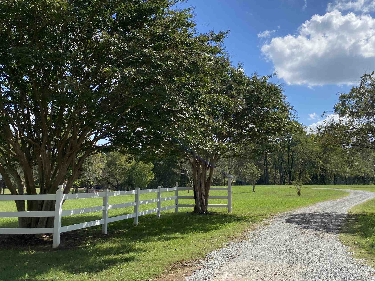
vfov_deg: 38.6
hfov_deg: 49.7
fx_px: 401
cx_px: 234
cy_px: 130
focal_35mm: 37
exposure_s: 1/3040
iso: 32
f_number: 1.8
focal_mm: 4.25
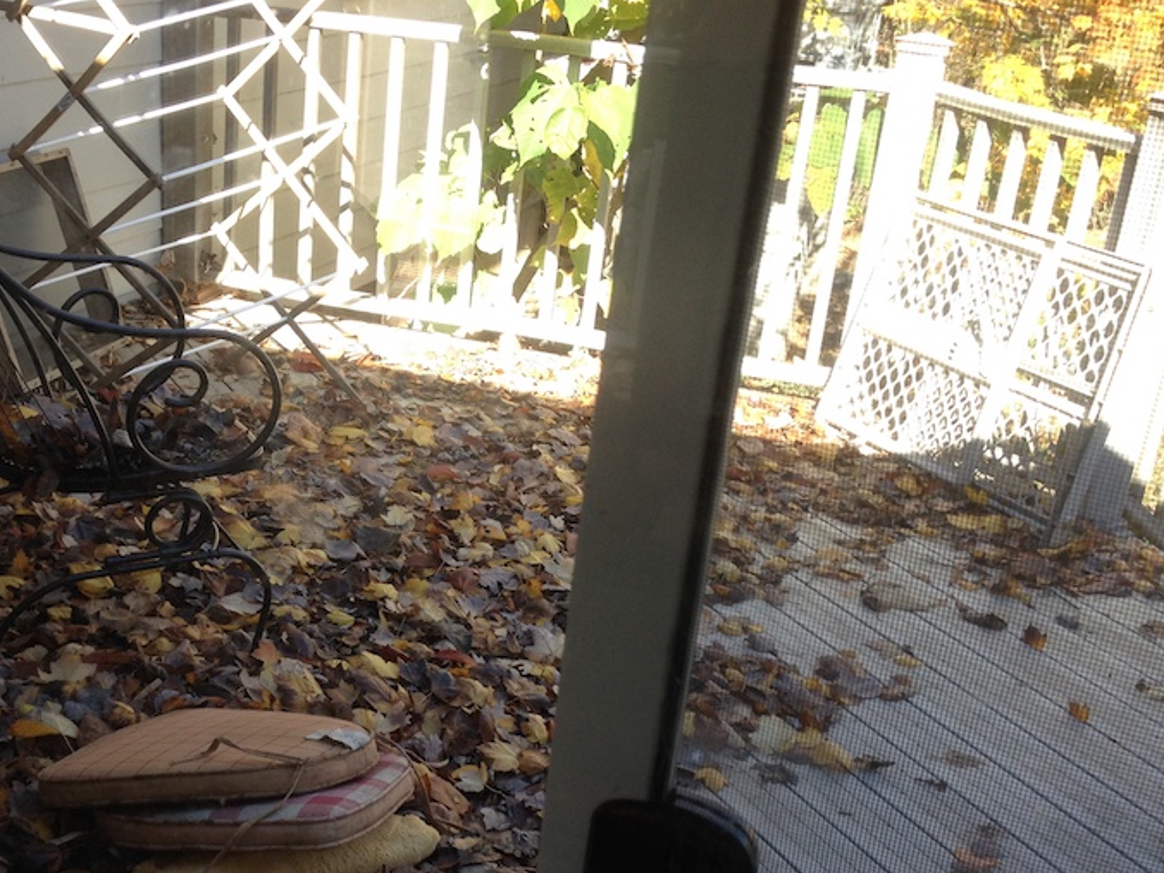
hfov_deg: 36.0
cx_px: 441
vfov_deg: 27.2
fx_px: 1782
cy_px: 635
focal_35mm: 53
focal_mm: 4.28
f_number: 2.4
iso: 50
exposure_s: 1/188
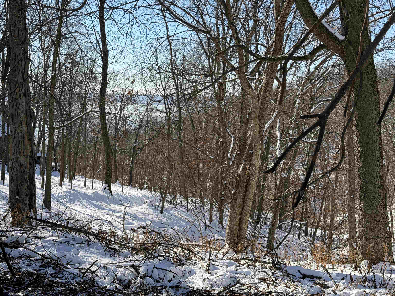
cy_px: 148
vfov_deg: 30.3
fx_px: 548
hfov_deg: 39.7
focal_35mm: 48
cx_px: 198
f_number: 1.78
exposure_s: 1/2865
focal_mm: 6.76
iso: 64
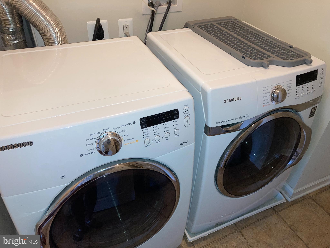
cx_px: 165
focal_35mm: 28
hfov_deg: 63.4
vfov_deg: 49.7
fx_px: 267
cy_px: 124
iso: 40
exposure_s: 1/15
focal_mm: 3.99
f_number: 1.8
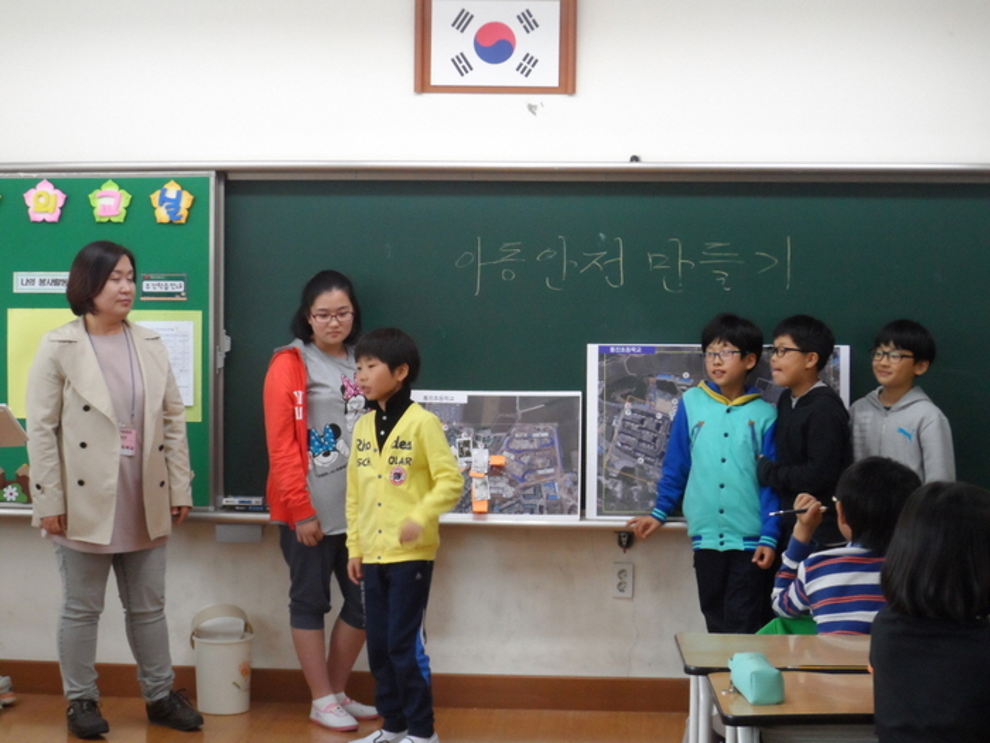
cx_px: 495
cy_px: 372
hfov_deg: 26.7
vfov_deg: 20.2
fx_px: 2088
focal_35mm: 73
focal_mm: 11.9
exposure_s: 1/45
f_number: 4.3
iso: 400
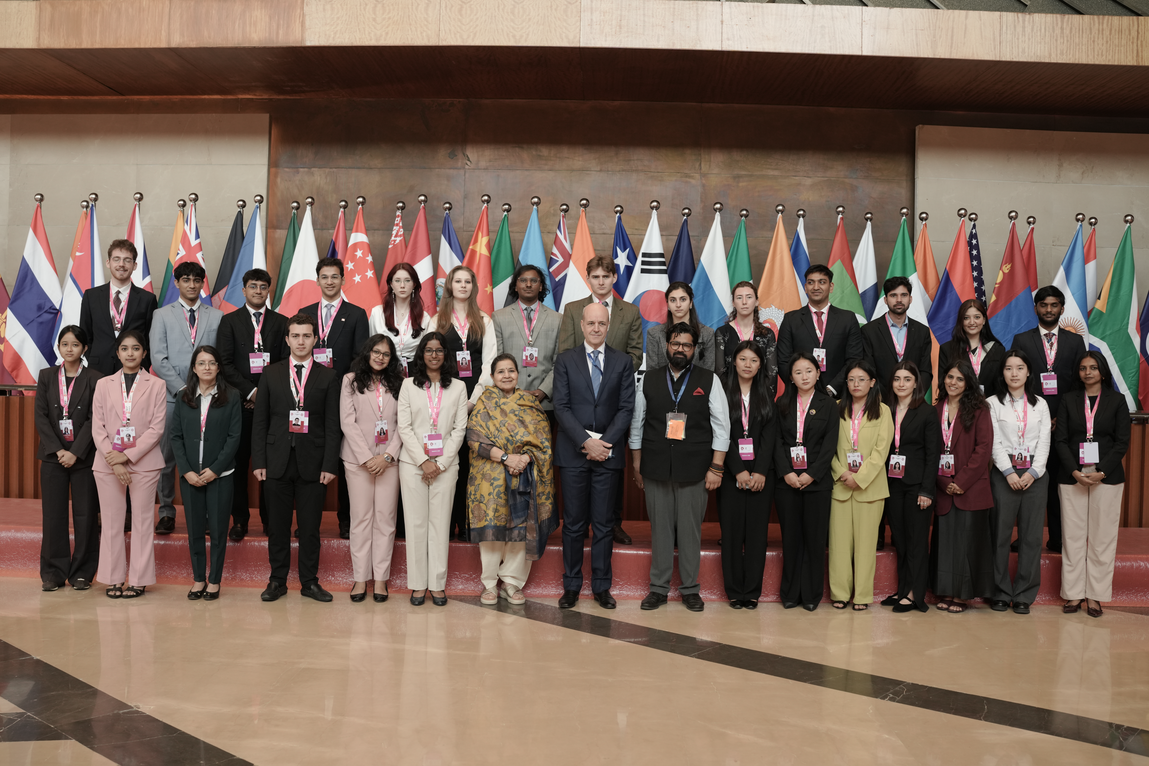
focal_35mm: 35
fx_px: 1117
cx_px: 574
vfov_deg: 37.9
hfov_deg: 54.4
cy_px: 383
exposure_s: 1/125
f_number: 4
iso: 640
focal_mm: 35
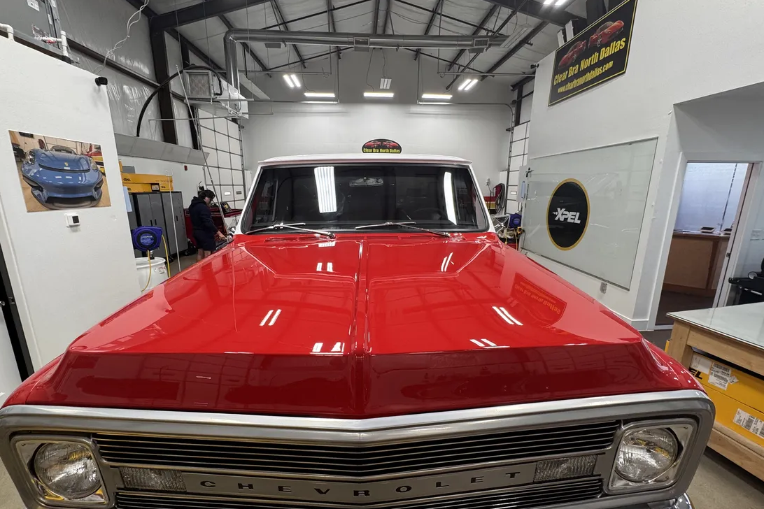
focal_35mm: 16
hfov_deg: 96.7
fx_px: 340
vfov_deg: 73.7
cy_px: 266
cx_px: 378
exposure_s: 1/120
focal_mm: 2.22
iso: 125
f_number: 2.2
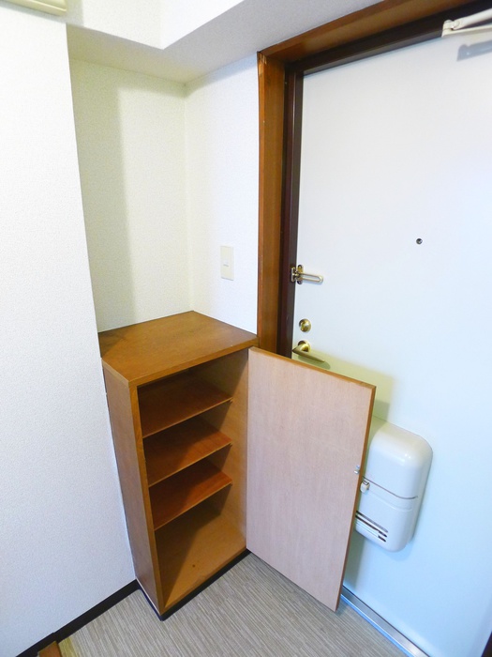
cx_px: 246
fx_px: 455
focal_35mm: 24
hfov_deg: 56.8
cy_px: 328
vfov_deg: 71.6
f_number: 2
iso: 400
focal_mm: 5.1
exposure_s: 1/13
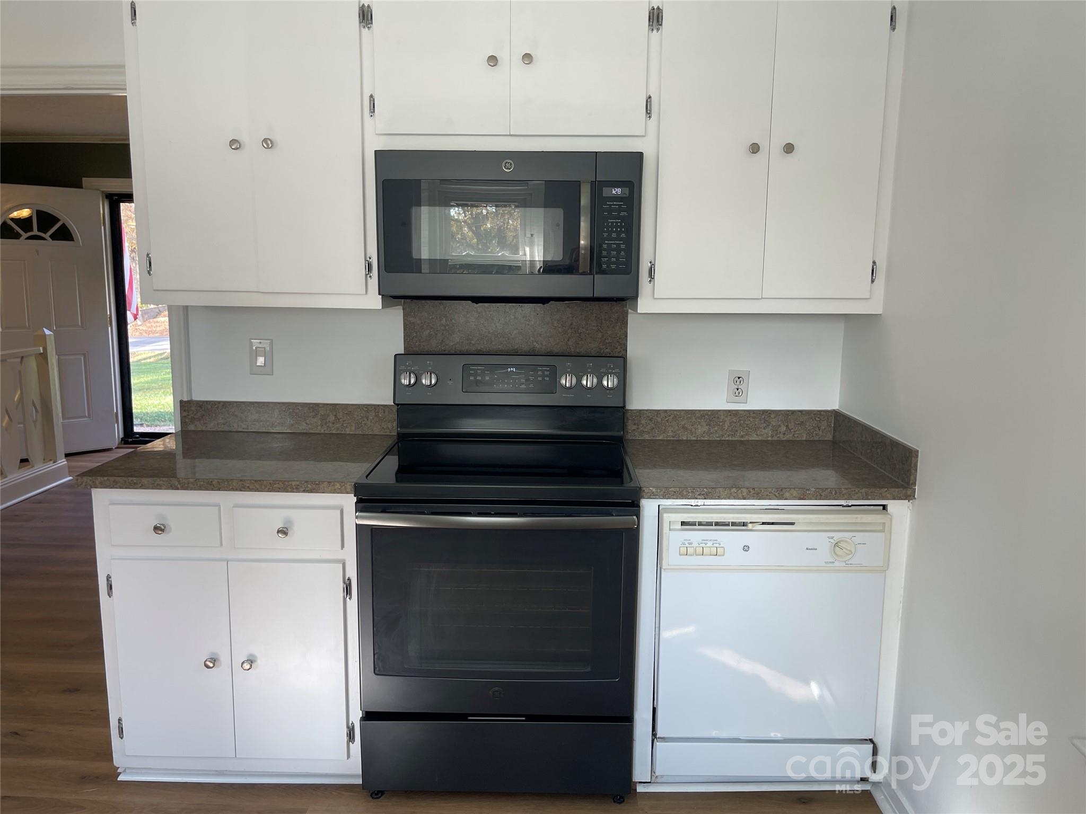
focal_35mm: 26
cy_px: 407
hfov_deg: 67.3
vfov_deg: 53.1
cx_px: 543
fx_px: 816
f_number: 1.6
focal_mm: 5.1
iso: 64
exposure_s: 1/121
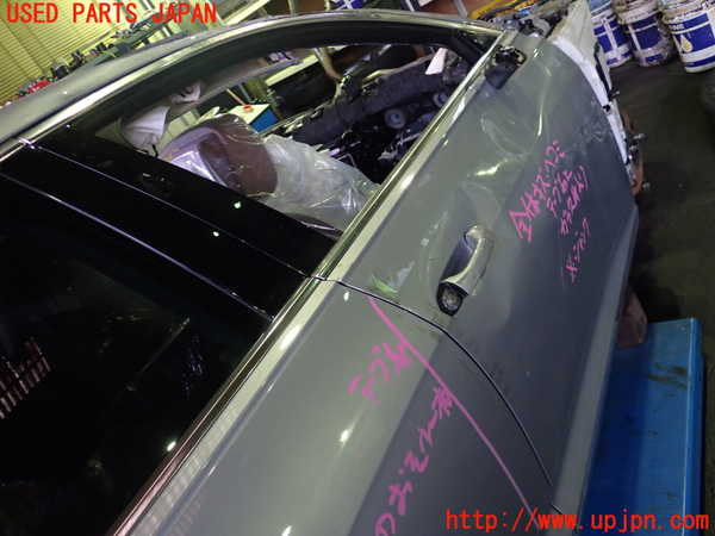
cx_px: 358
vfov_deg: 46.8
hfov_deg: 60.0
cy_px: 268
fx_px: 620
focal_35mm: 30
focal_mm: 5.4
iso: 400
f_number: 2.3
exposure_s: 1/30
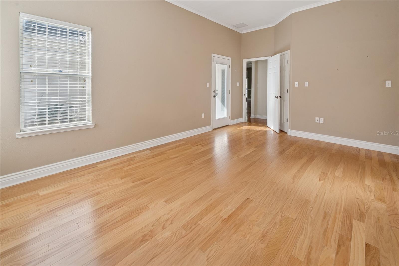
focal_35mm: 14
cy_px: 133
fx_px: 155
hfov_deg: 104.2
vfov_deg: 81.2
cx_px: 200
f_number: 9
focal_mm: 14
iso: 400
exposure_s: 1/250
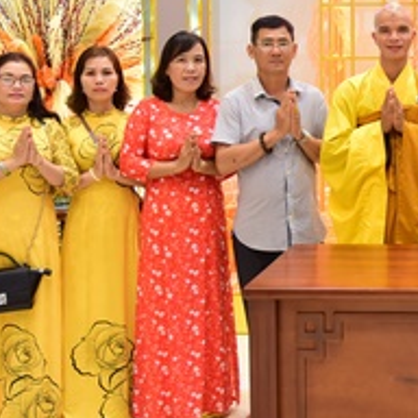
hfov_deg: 22.9
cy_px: 58
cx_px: 505
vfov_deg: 24.4
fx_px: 943
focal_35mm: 69
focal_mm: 24
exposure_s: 1/40
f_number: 4.5
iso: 1000
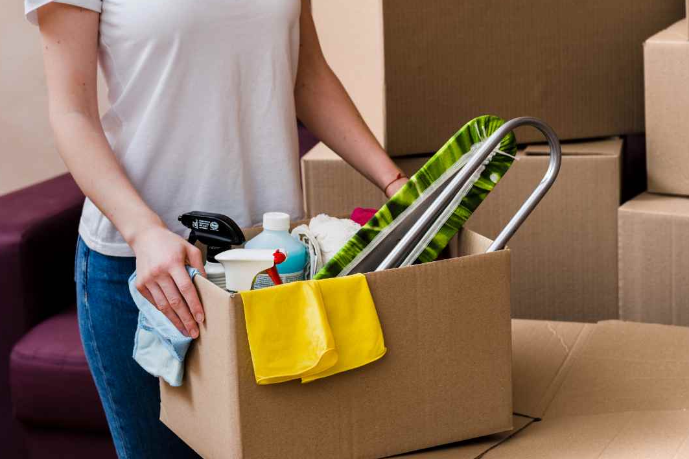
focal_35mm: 96
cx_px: 380
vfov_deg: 14.2
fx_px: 1837
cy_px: 252
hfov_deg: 21.2
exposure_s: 1/160
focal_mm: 85
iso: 100
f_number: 5.6
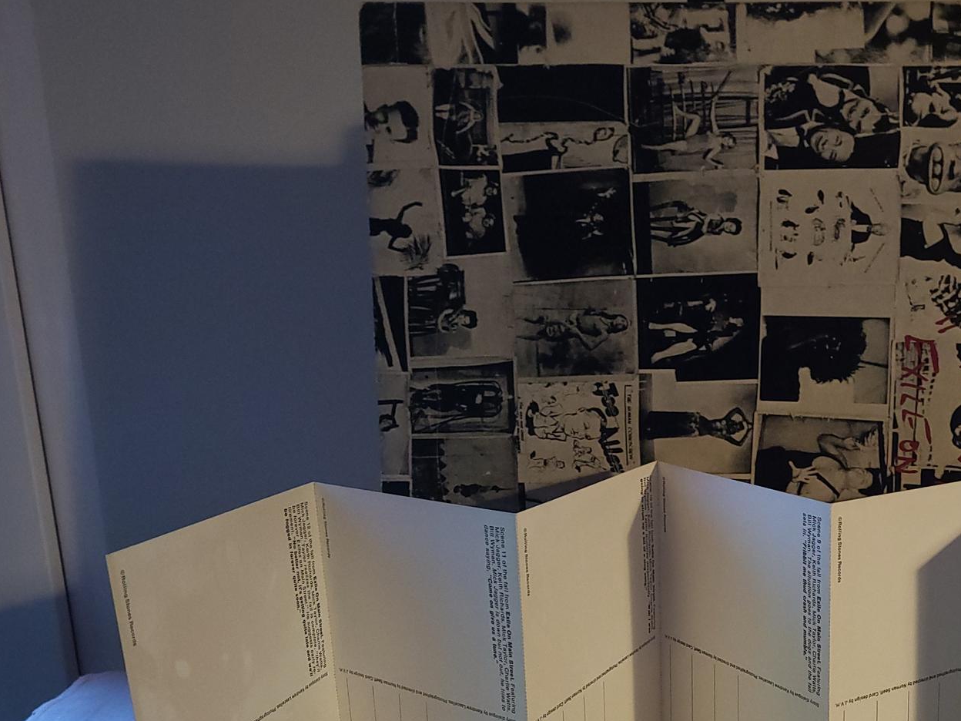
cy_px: 526
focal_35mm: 40
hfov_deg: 45.2
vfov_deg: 35.3
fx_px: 1110
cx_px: 724
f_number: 1.8
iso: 640
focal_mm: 5.4
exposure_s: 1/25
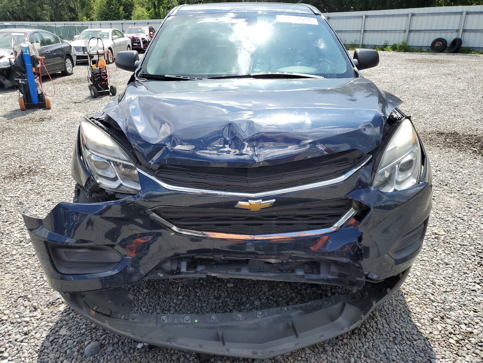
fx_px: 363
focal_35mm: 26
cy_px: 182
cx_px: 242
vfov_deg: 53.1
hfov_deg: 67.3
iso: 50
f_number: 1.5
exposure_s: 1/1667
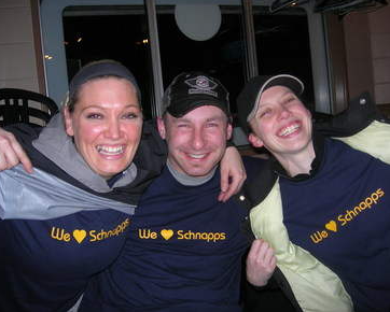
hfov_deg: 45.8
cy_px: 155
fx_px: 462
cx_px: 199
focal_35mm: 40
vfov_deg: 37.4
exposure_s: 1/60.1
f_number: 2.8
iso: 64
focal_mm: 7.8
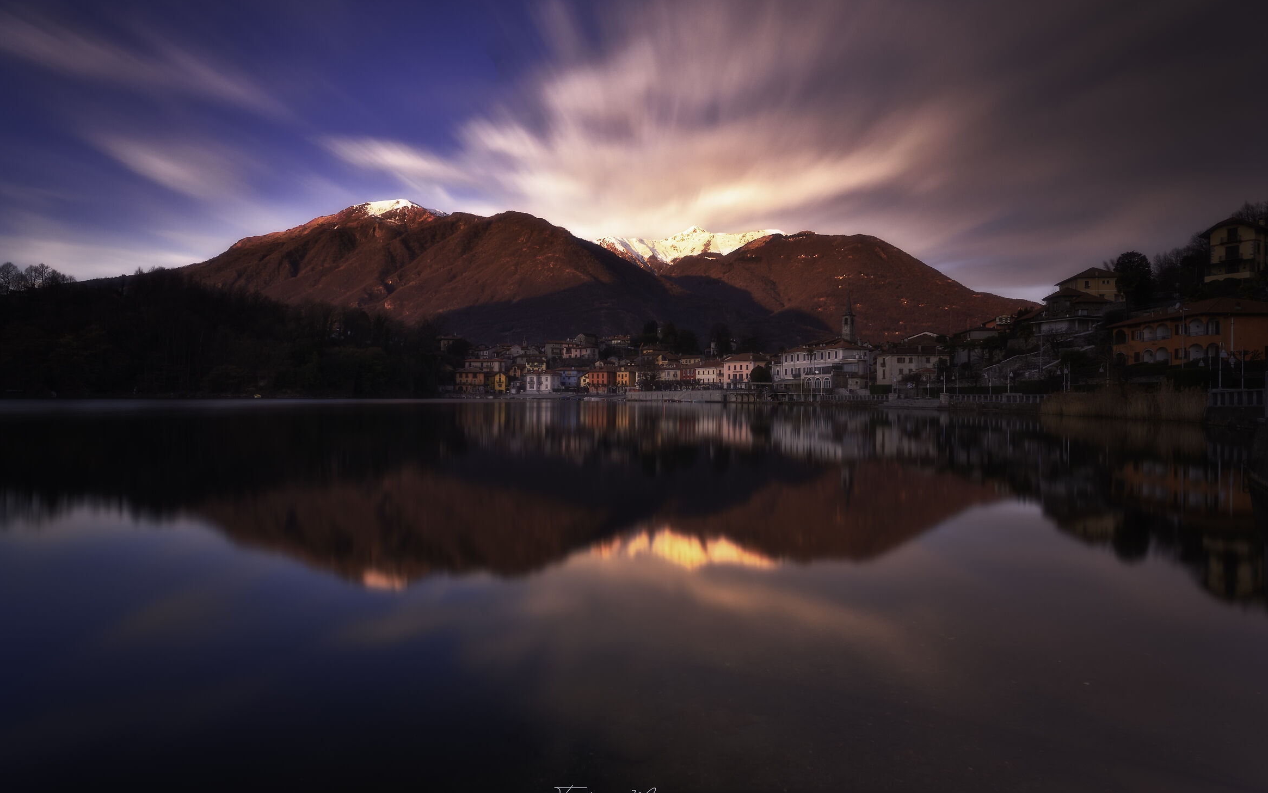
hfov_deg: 82.3
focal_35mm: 21
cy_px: 386
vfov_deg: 57.3
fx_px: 726
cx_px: 626
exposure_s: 170
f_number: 11
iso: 100
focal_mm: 20
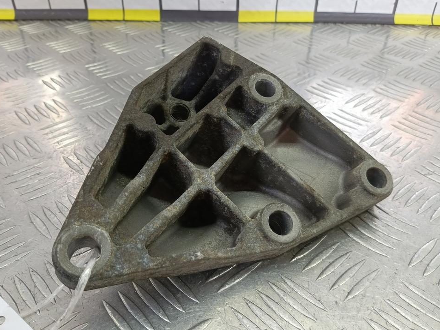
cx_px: 212
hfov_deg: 61.6
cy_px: 174
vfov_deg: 48.2
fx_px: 369
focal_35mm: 29
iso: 133
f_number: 1.6
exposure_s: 1/50
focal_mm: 4.11
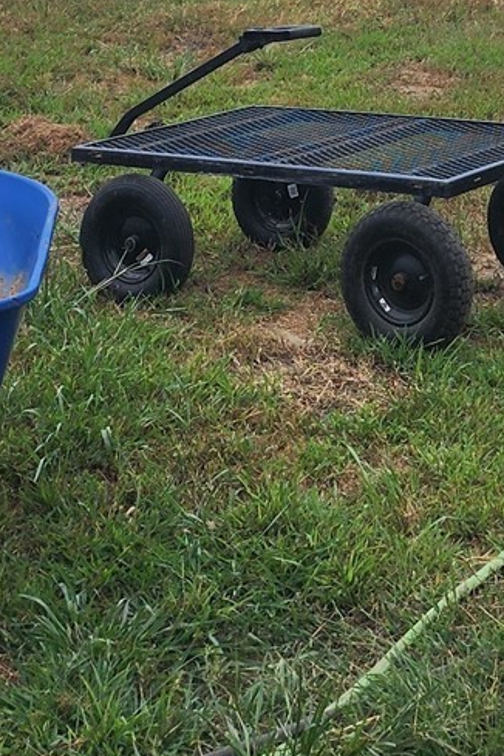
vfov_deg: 19.3
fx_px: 1974
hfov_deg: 14.4
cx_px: 461
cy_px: -334
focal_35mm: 94
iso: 12
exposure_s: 1/1672
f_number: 1.8
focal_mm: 6.4
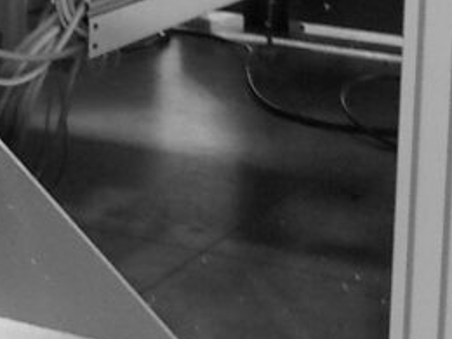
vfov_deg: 12.3
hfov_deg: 16.5
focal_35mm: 119
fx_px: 1554
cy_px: -23
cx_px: 259
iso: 400
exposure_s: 1/15
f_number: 3.3
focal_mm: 4.1
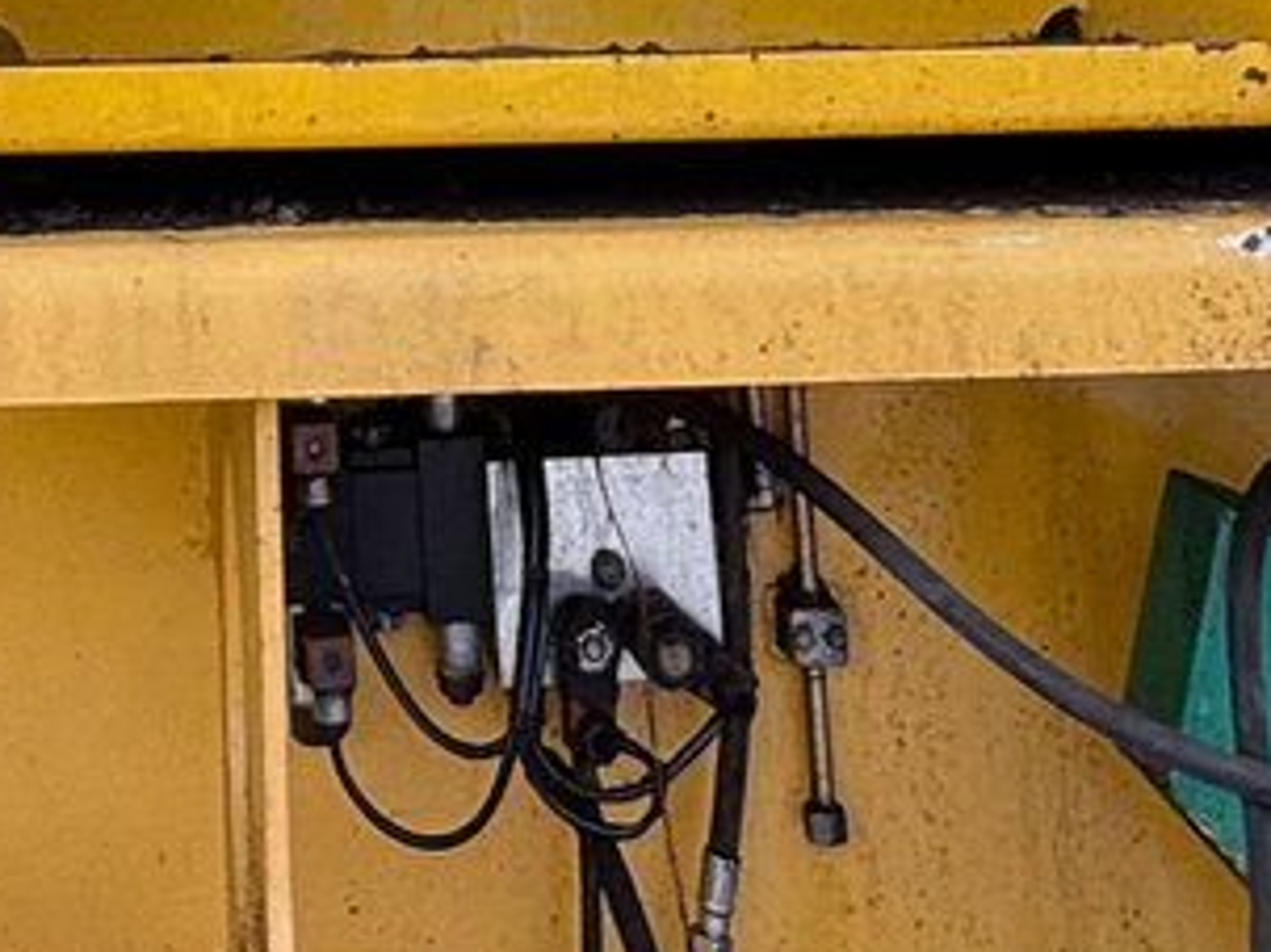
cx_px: 161
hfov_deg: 27.0
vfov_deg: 15.8
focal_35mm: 70
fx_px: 2569
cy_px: -1038
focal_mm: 2.22
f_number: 2.2
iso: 50
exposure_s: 1/109
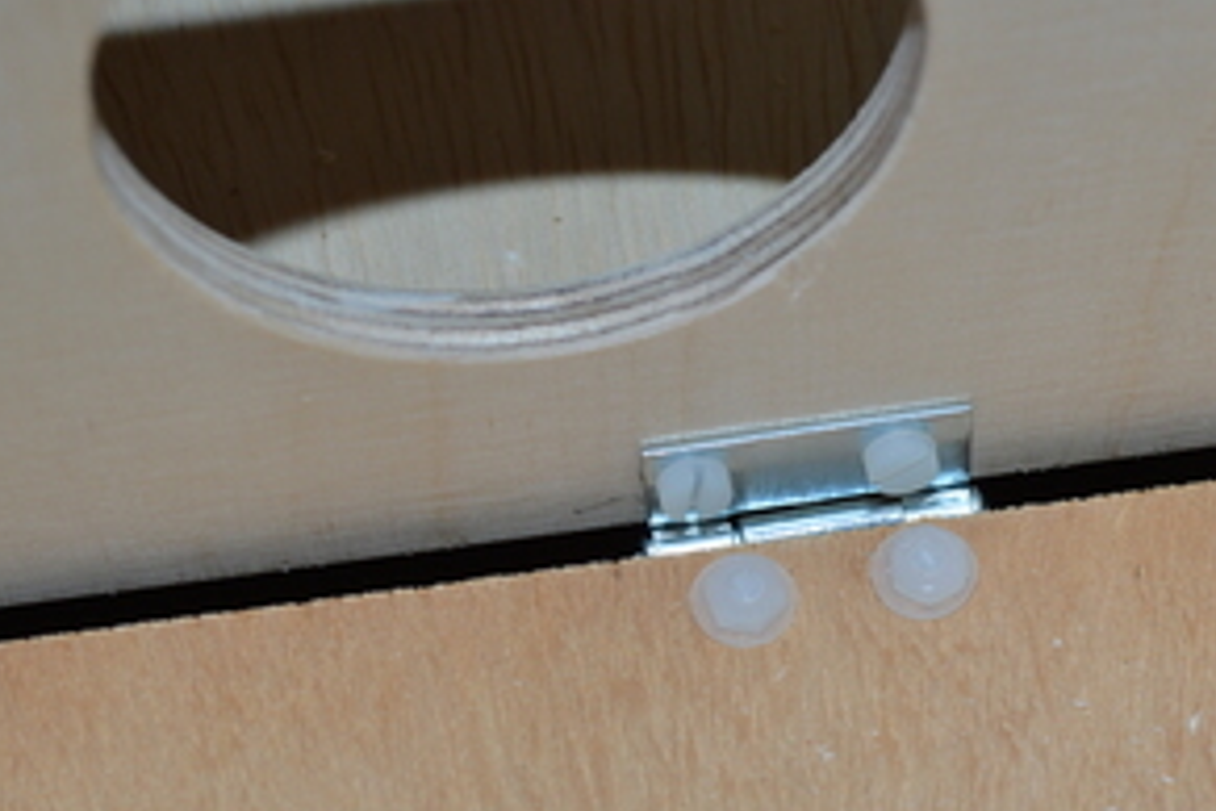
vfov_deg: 14.7
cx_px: 769
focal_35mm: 93
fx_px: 3131
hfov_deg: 21.9
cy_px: 514
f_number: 8
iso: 100
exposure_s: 1/60
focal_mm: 45
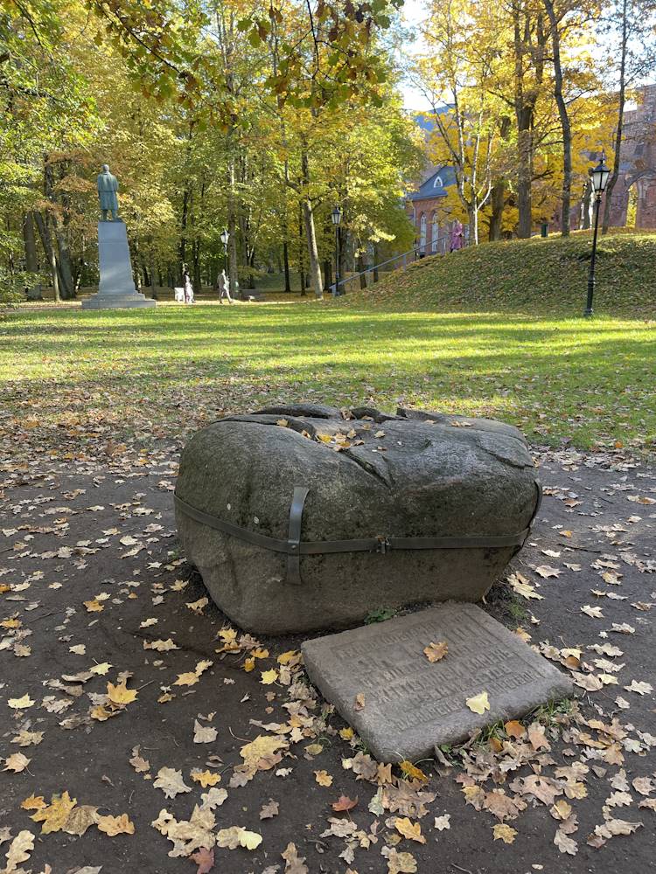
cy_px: 437
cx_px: 328
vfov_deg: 69.4
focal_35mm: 25
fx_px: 632
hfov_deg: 54.9
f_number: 1.6
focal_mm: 5.1
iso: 50
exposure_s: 1/121
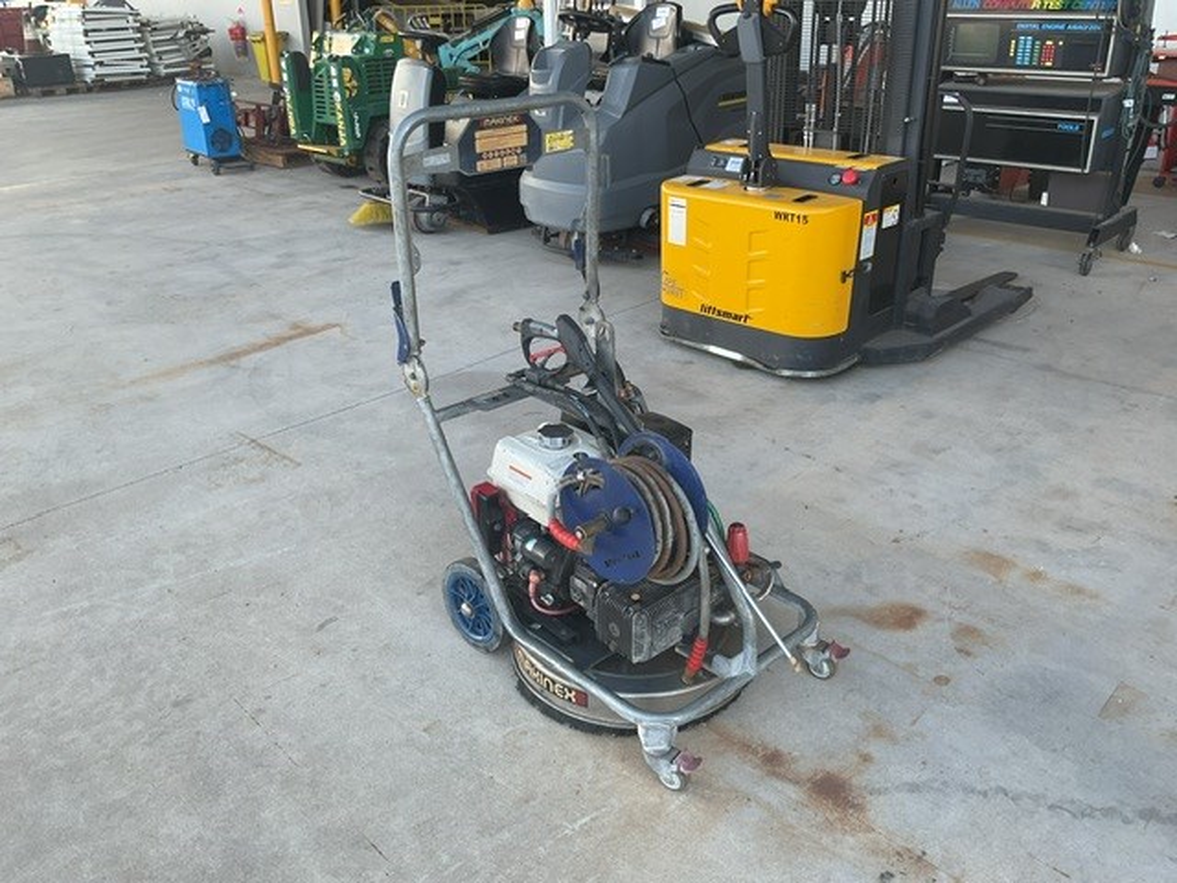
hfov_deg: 61.7
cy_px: 442
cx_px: 588
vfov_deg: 48.2
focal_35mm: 29
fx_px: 986
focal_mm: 3
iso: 16
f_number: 1.8
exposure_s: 1/206
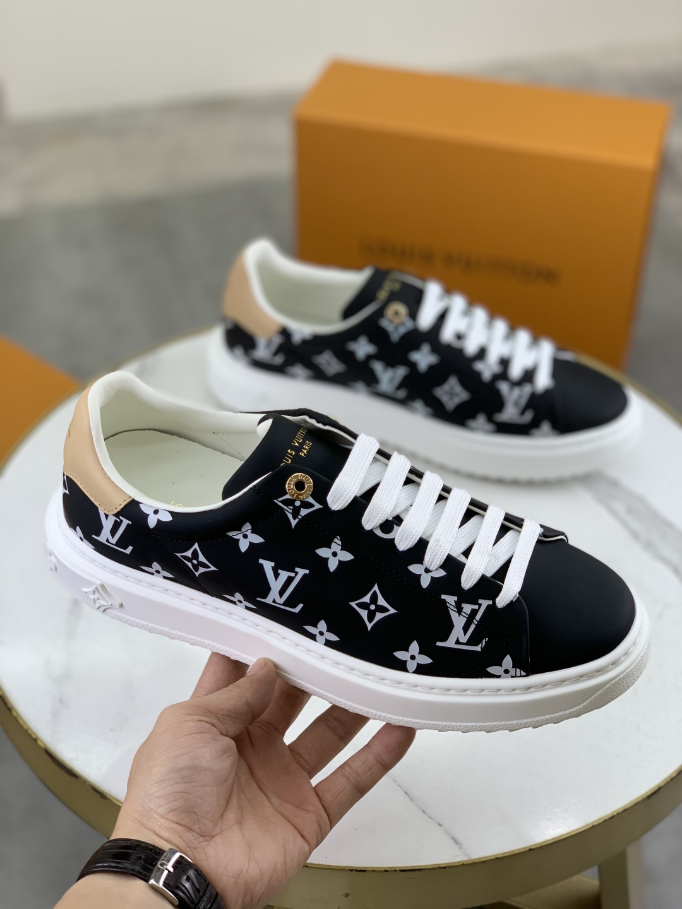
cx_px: 341
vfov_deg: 36.8
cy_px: 454
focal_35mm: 52
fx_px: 1366
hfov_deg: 28.0
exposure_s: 1/110
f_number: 2.4
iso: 16
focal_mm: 6
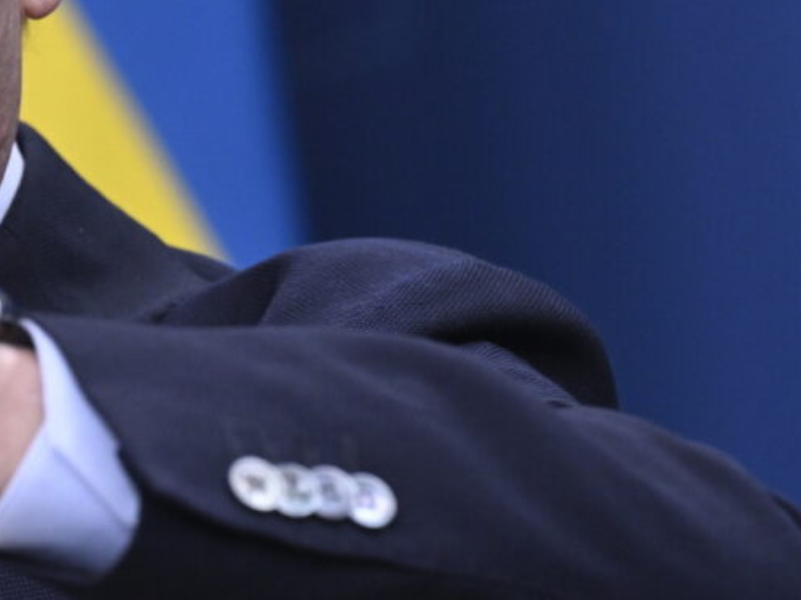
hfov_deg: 3.2
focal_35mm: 613
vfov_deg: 2.4
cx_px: -124
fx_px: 14178
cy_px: 150
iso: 2000
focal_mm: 200
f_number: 4
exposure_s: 1/320
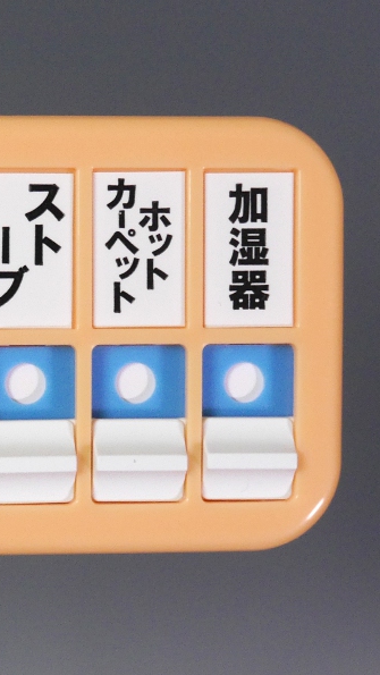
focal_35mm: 85
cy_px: 336
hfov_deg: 13.9
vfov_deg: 25.0
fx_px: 1522
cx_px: -49
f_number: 5.3
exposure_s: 1/60
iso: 1000
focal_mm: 29
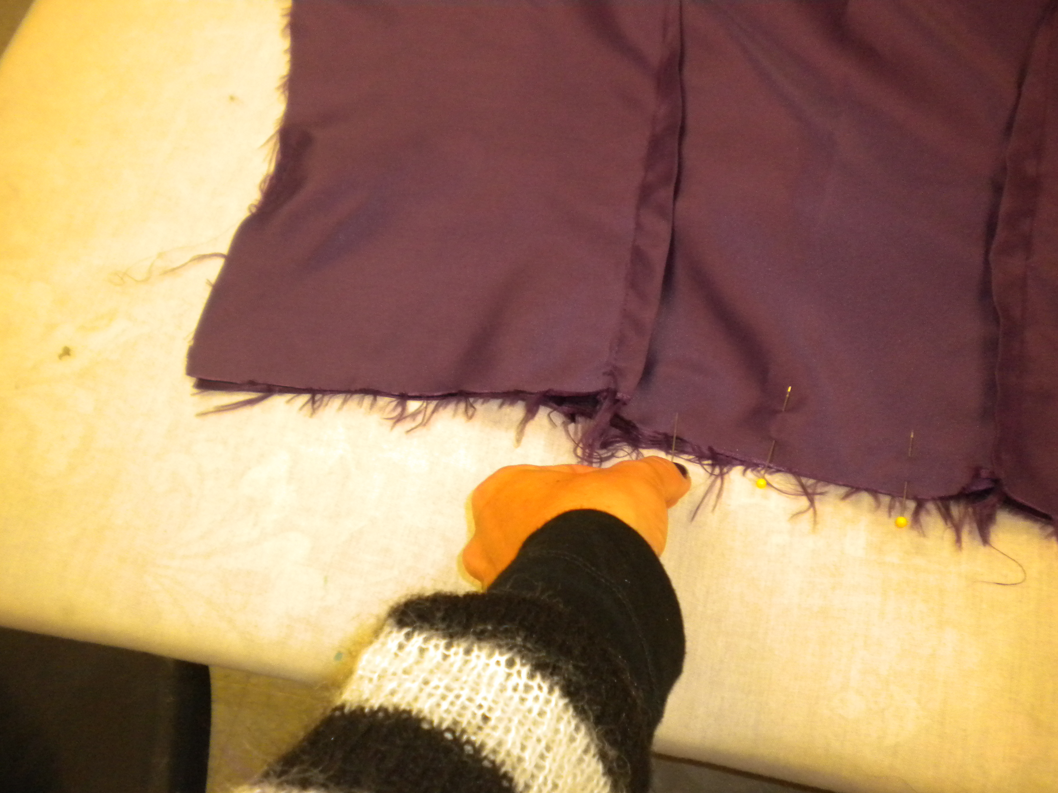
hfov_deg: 52.6
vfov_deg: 40.7
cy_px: 396
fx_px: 1070
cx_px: 529
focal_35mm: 35
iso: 400
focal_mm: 6.3
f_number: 3.1
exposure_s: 1/59.5
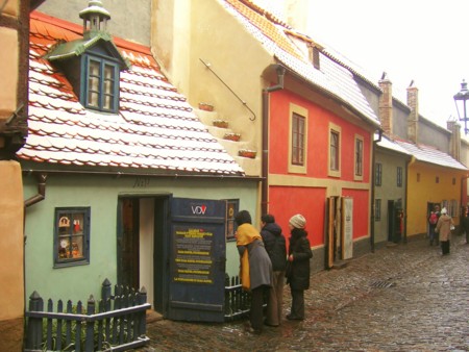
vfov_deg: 39.7
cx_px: 234
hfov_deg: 51.3
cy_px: 176
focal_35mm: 36
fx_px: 488
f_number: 2.8
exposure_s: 1/125
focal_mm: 60
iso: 64
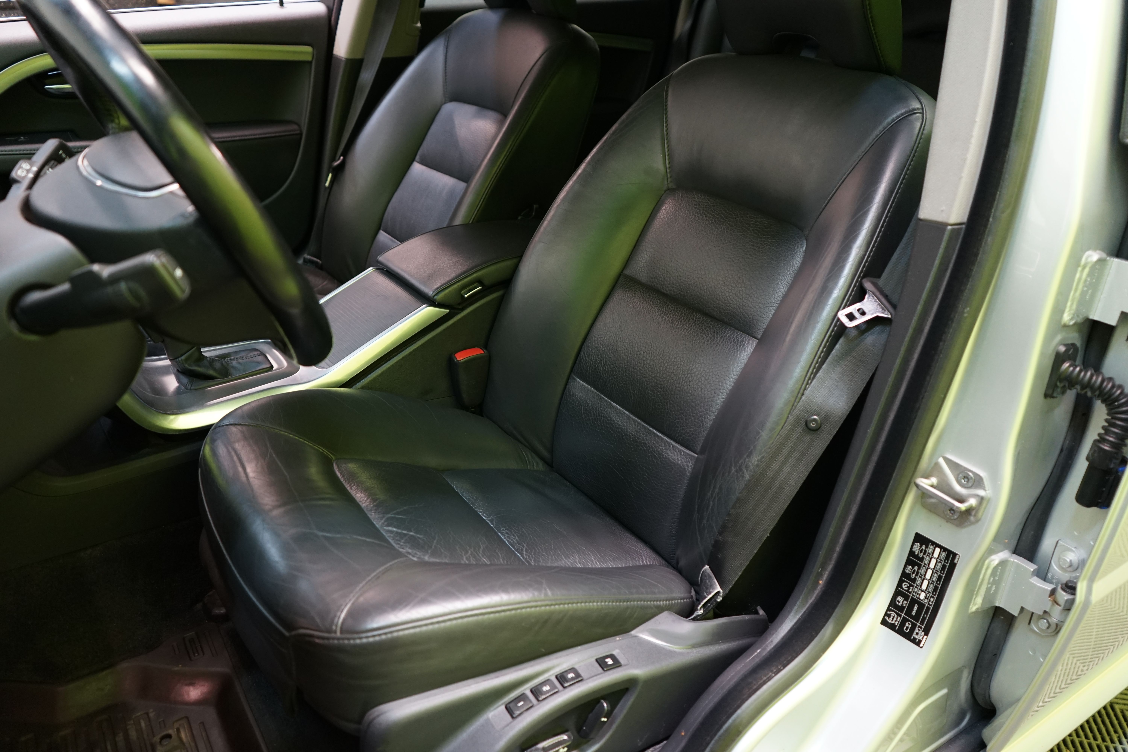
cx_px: 564
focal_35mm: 28
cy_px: 376
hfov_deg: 65.5
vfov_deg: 46.4
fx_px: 877
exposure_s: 1/30
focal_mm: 28
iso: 1000
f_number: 3.5
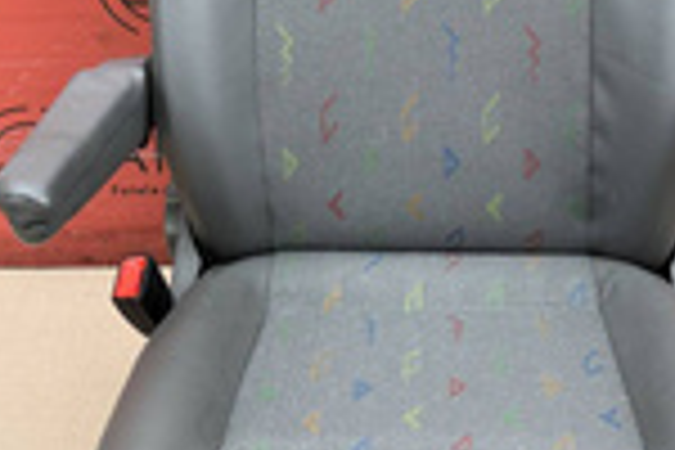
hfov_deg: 30.8
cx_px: 428
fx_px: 1219
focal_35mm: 65
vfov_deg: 20.7
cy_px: 94
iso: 100
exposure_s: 1/121
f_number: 1.6
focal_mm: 5.1
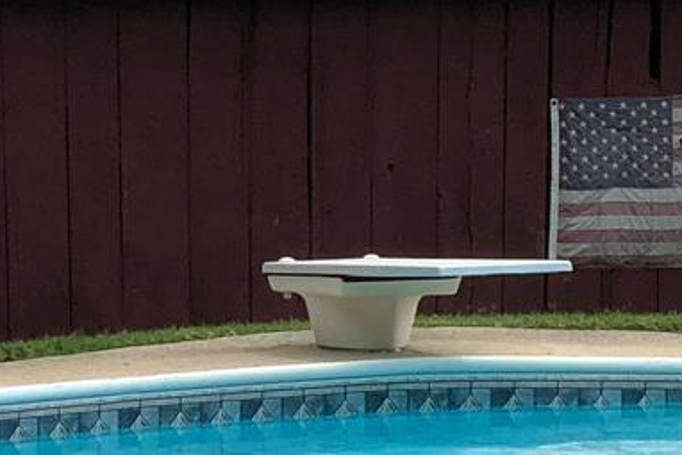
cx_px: 1078
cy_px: 441
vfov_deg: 4.7
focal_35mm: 290
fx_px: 5496
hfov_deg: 7.0
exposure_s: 1/1350
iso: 16
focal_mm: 6
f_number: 2.4
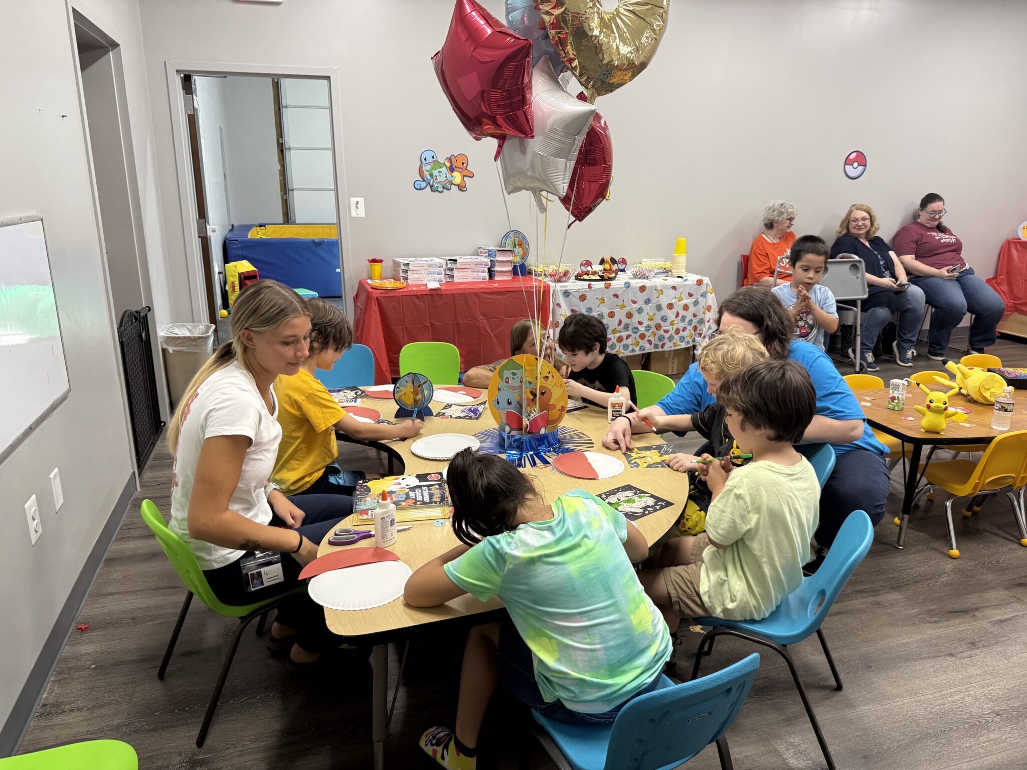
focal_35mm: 24
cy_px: 385
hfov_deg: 71.6
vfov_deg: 56.8
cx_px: 514
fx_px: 712
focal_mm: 6.76
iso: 160
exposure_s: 1/60
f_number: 1.78
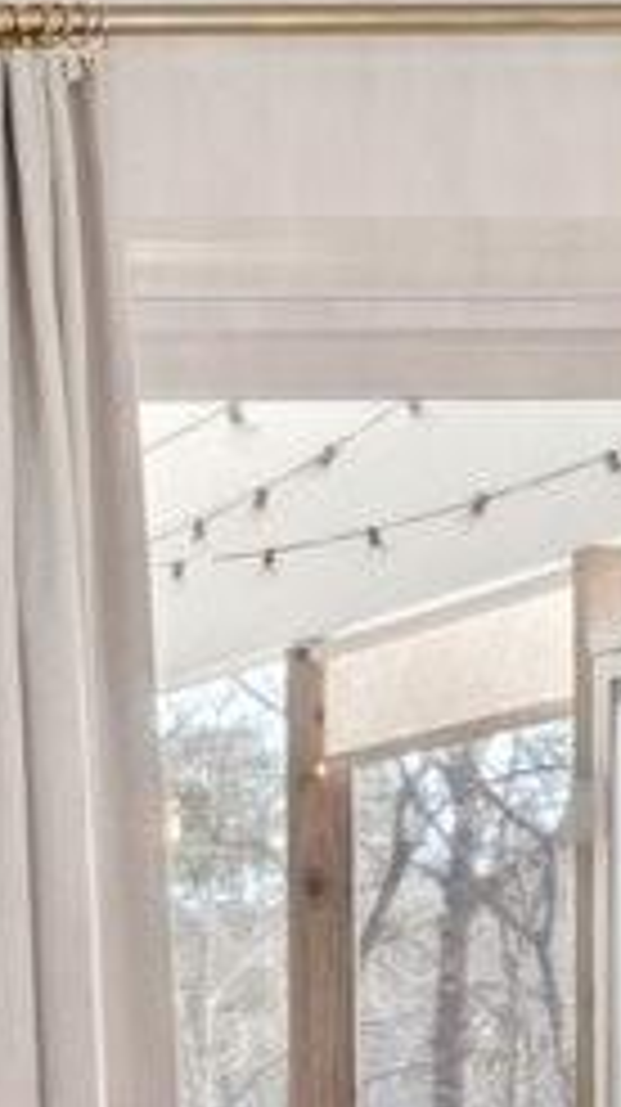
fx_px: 3843
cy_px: 1271
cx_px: -1620
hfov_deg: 7.4
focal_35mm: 131
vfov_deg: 15.9
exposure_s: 1/8
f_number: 8
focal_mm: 10
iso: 400
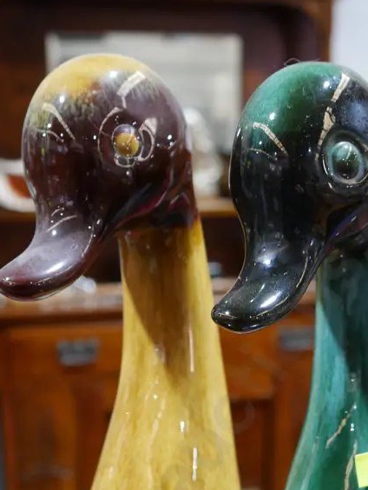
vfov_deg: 27.1
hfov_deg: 21.3
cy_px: 442
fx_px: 977
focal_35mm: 69
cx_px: 211
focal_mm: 19
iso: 640
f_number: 4.1
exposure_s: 1/60
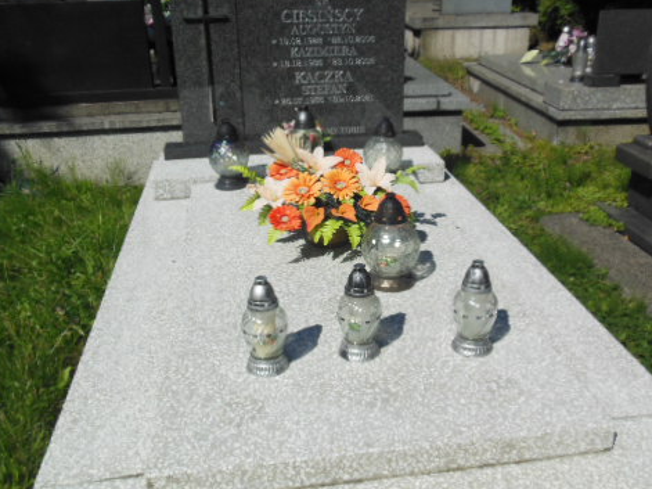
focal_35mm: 34
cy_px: 245
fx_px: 640
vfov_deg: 41.8
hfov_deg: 53.9
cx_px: 343
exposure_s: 1/1000
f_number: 6.4
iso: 125
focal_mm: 4.5
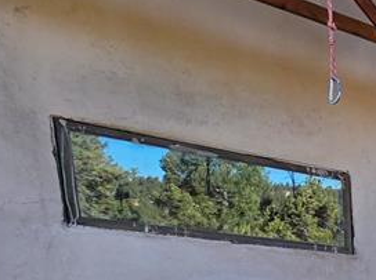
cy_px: 435
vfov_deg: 23.1
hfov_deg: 21.8
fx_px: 531
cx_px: 691
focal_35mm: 49
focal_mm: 2.2
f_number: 2.2
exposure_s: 1/362
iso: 50
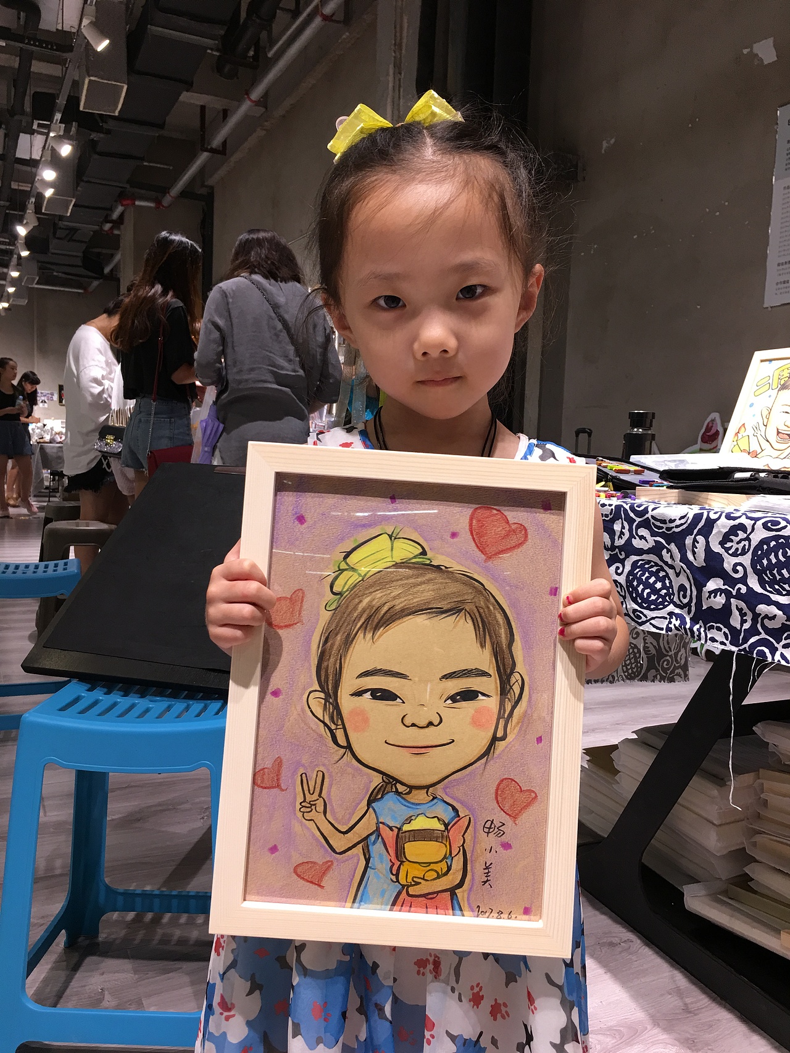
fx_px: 883
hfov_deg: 48.2
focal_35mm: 29
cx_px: 395
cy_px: 526
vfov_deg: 61.7
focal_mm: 4.15
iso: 40
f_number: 2.2
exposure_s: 1/17
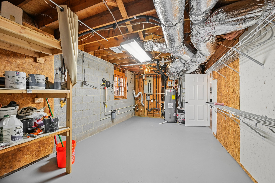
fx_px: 107
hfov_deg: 104.3
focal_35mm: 14
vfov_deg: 81.2
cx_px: 138
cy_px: 92
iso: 400
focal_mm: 14
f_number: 8
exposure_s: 1/15
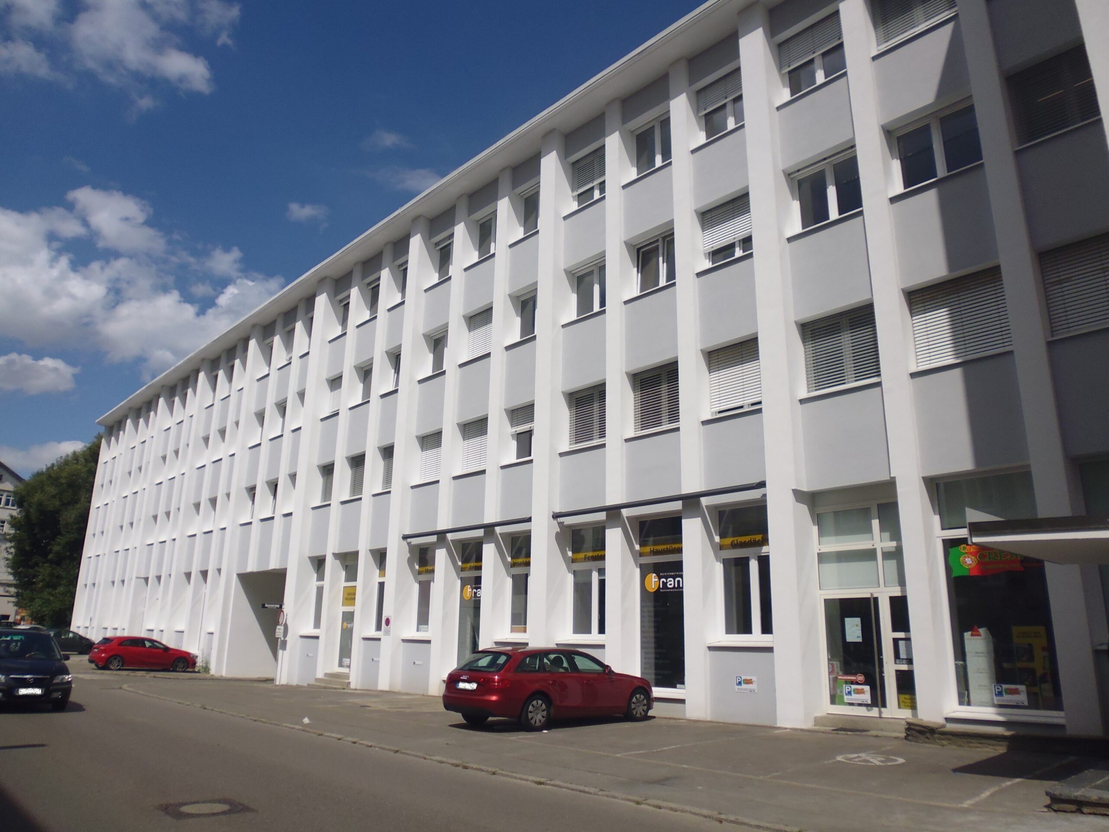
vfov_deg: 56.8
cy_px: 416
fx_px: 769
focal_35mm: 24
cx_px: 554
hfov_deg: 71.6
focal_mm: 4.3
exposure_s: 1/500
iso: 100
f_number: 9
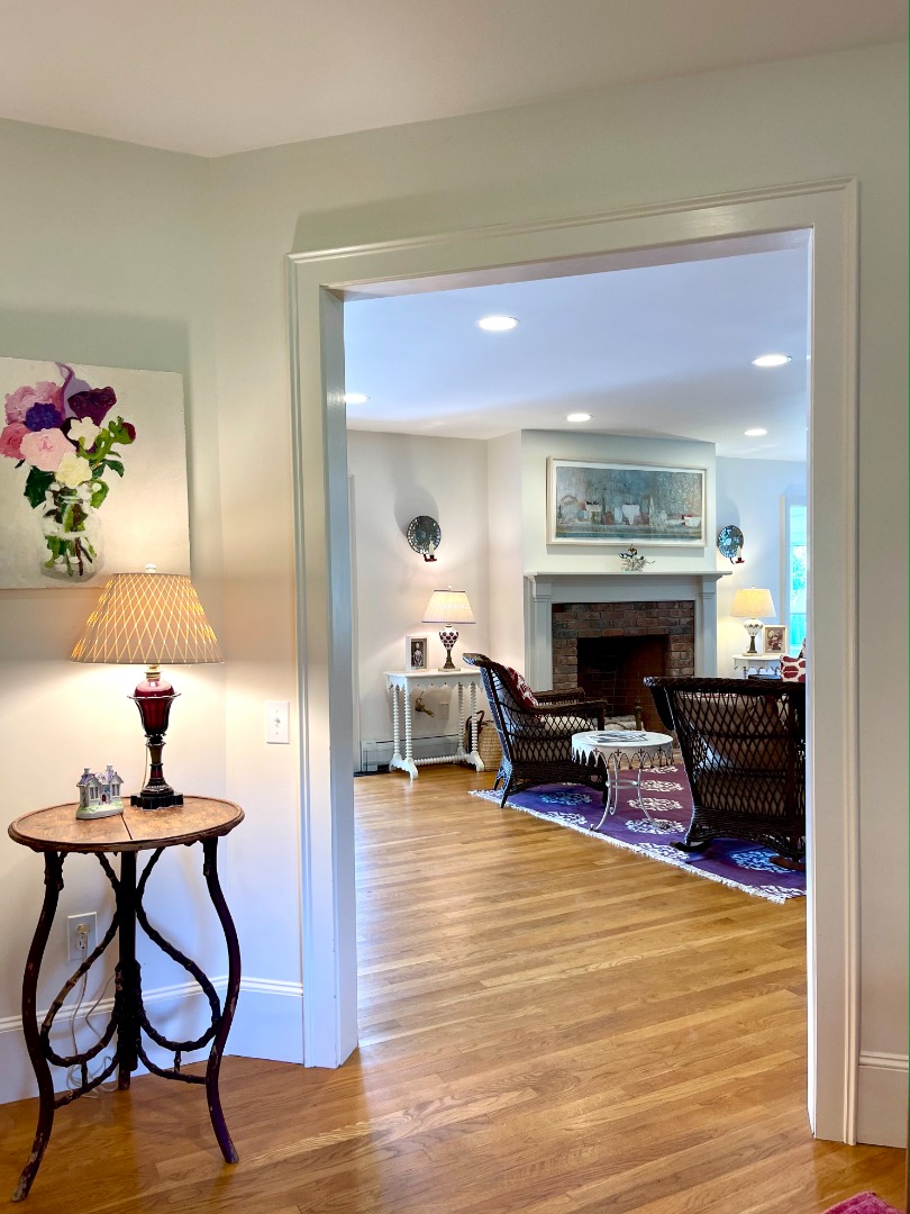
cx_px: 455
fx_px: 911
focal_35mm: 26
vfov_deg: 67.3
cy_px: 607
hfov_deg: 53.1
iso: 64
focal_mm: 5.1
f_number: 1.6
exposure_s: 1/60
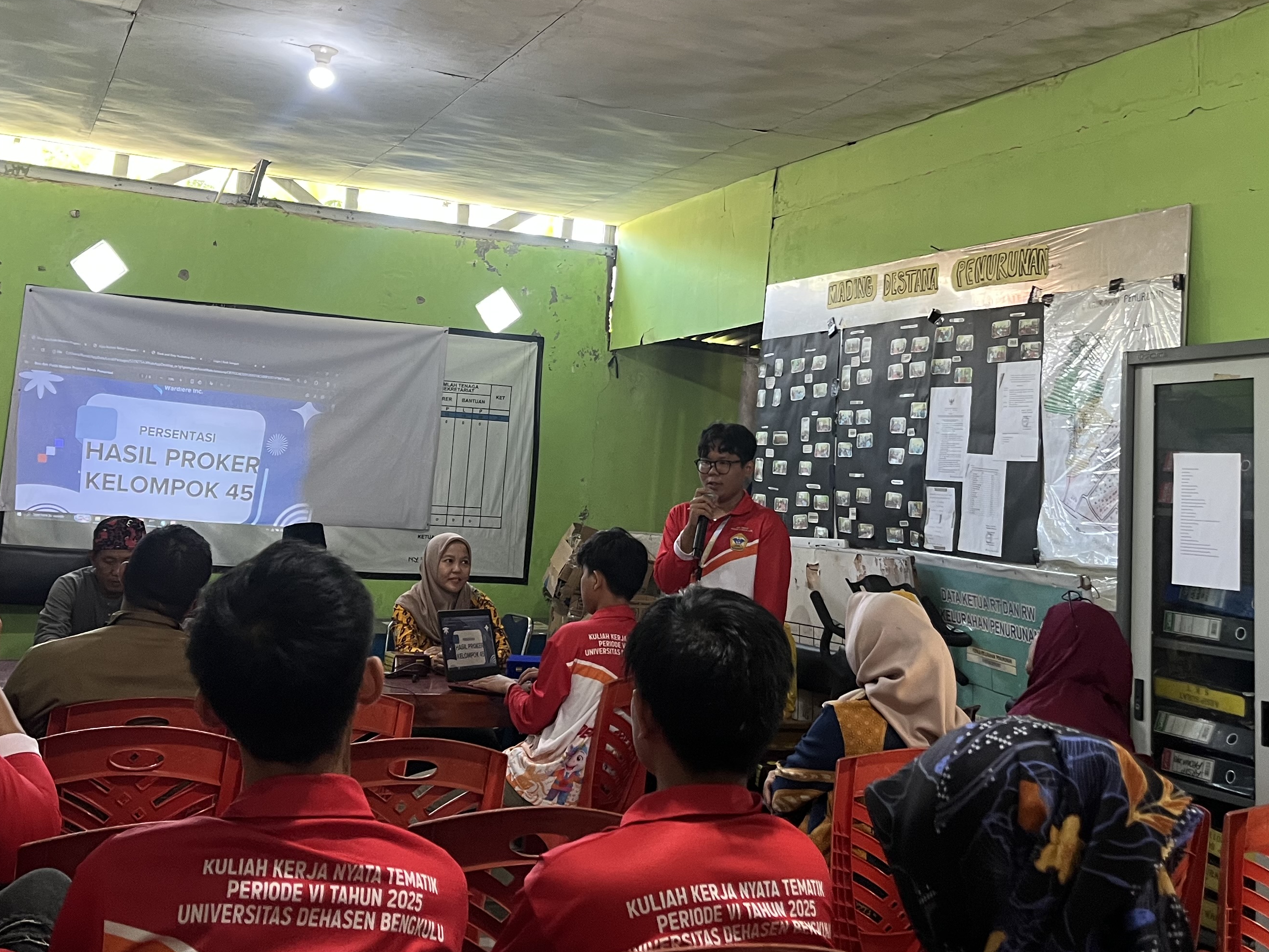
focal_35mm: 40
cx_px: 638
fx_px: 1466
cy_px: 237
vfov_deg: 35.2
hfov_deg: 46.8
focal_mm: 5.1
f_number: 1.6
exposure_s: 1/60
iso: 200
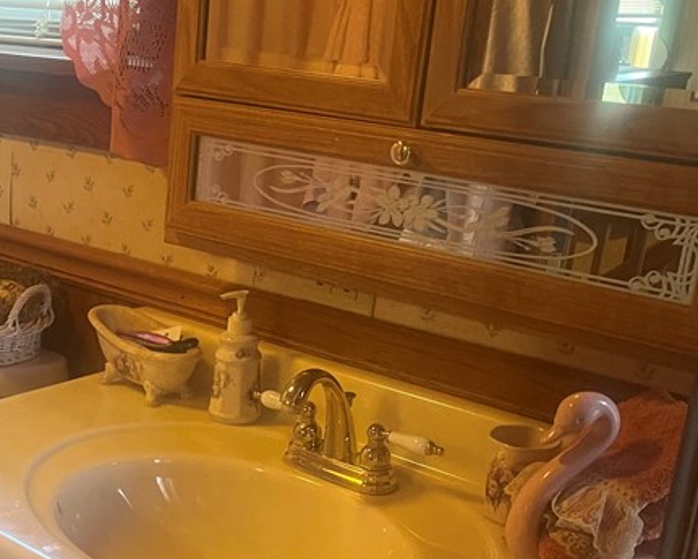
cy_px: 405
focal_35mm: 58
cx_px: 44
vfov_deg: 26.0
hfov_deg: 30.7
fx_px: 1198
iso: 500
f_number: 1.6
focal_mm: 5.1
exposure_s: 1/40
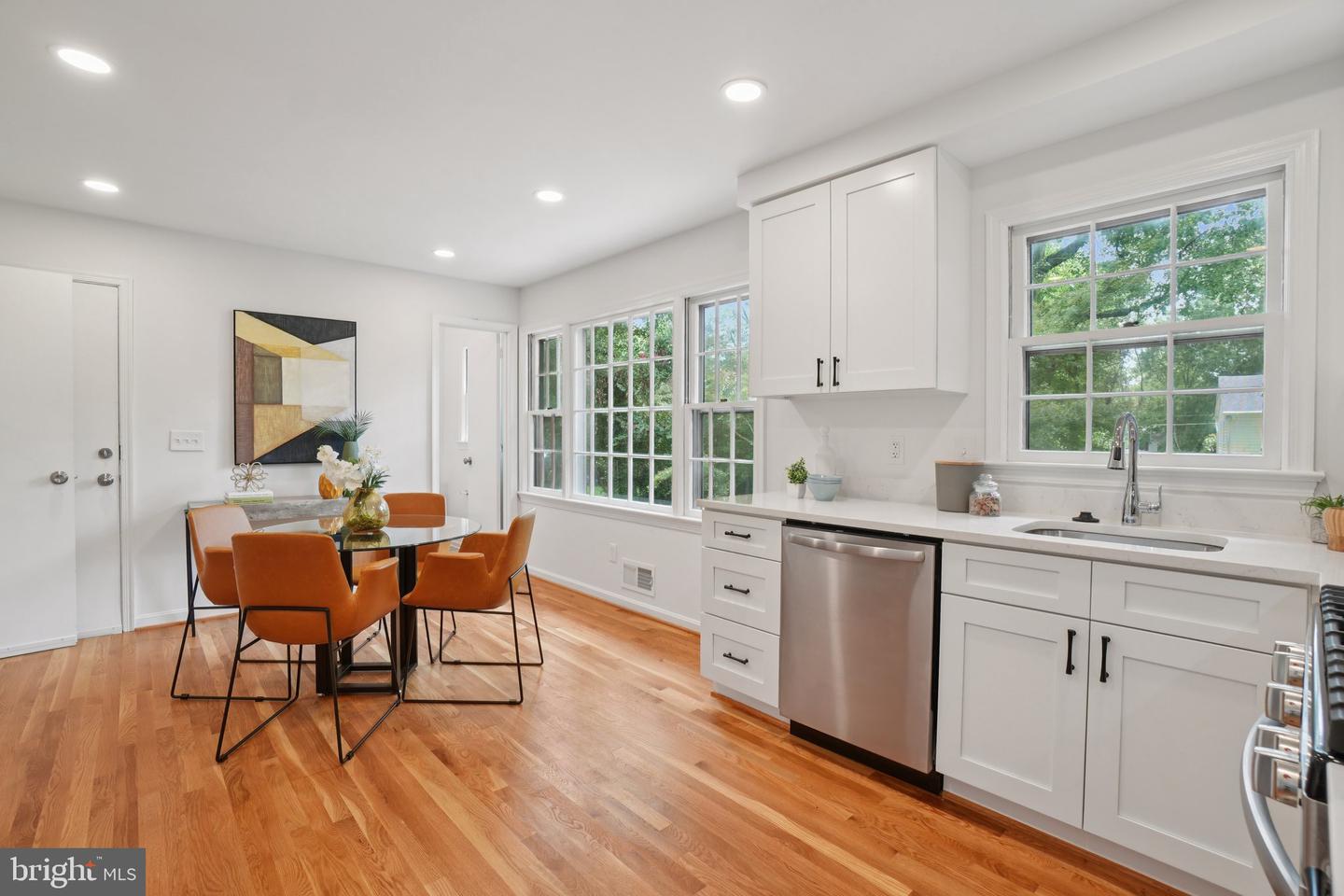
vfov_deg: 77.3
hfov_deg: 100.4
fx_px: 560
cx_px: 672
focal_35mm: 15
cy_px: 448
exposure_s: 1/10
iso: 100
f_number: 7.1
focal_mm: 10
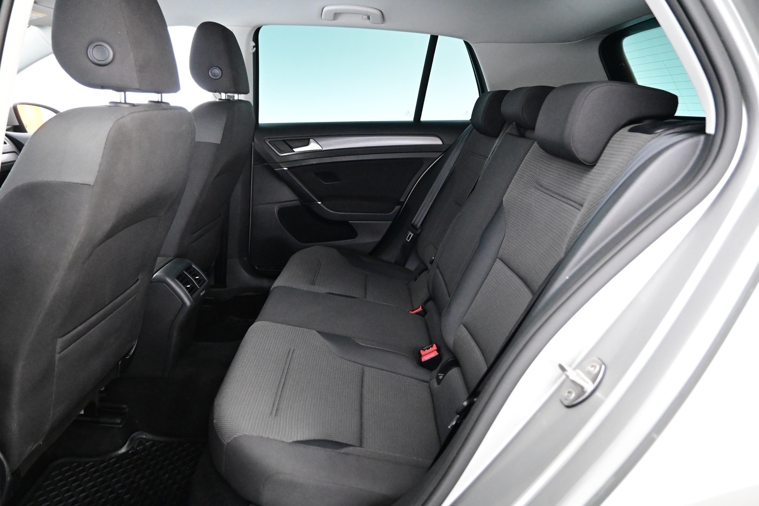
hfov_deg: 73.7
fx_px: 506
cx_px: 380
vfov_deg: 53.1
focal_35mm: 24
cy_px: 253
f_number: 3.5
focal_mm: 16
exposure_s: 1/25
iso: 6400
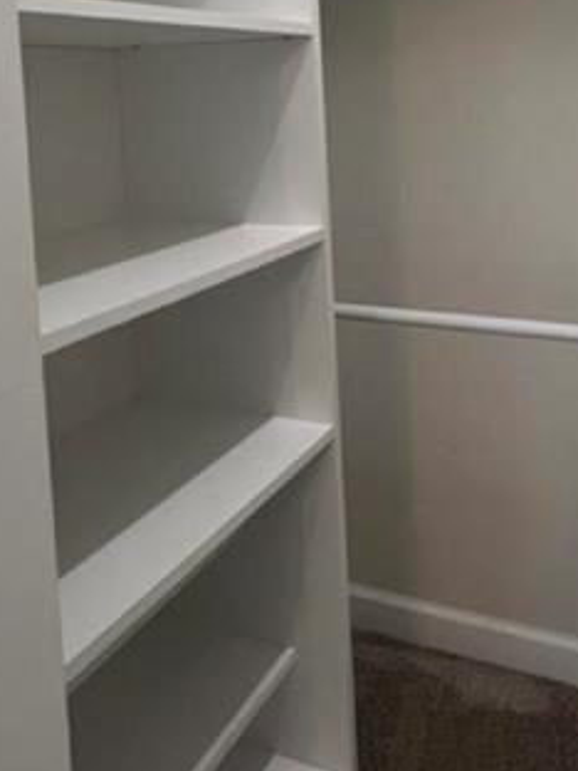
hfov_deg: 43.1
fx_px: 712
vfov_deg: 52.1
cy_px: 124
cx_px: 417
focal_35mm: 32
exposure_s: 1/120
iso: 125
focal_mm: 1.57
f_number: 1.8
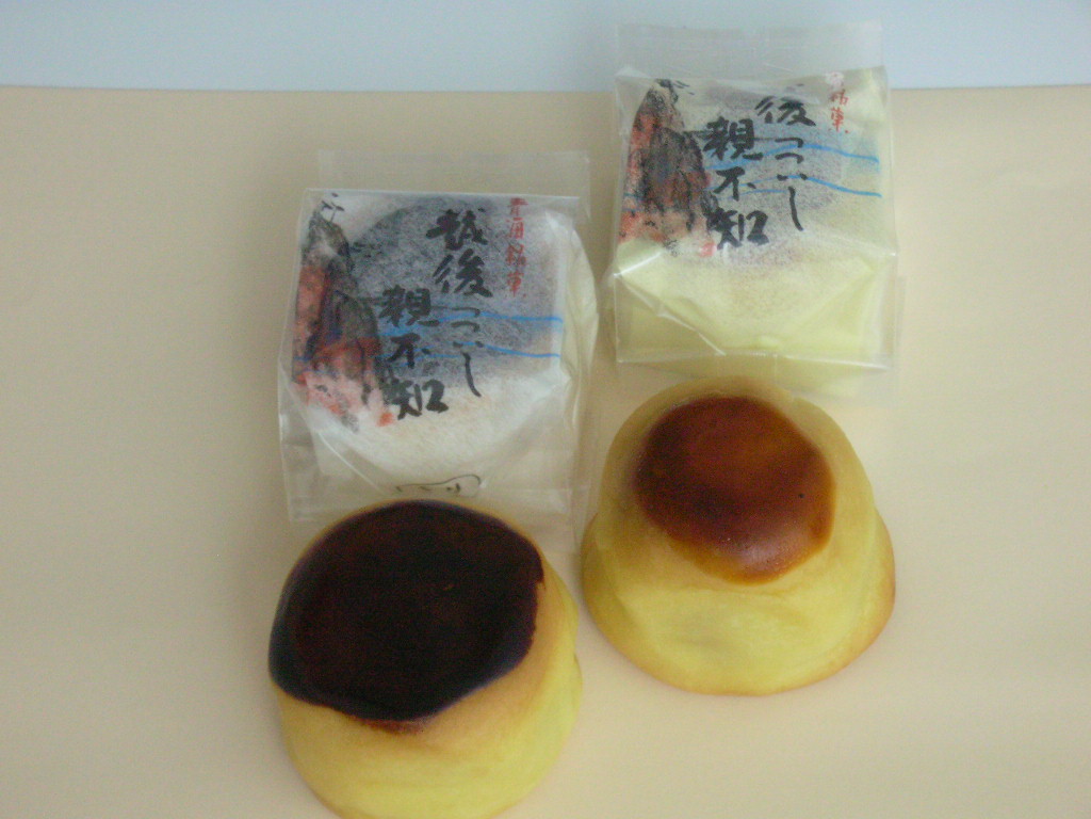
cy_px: 410
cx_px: 546
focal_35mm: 105
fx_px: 3309
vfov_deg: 14.1
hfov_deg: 18.7
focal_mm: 17.4
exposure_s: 1/12
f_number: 5.4
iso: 400
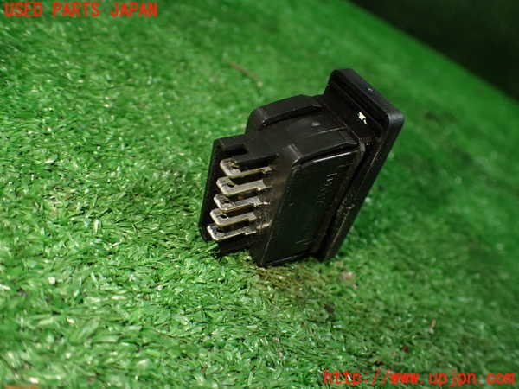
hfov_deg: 60.0
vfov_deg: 46.8
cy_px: 194
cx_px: 260
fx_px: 450
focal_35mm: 30
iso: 640
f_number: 2.3
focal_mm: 5.4
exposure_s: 1/125
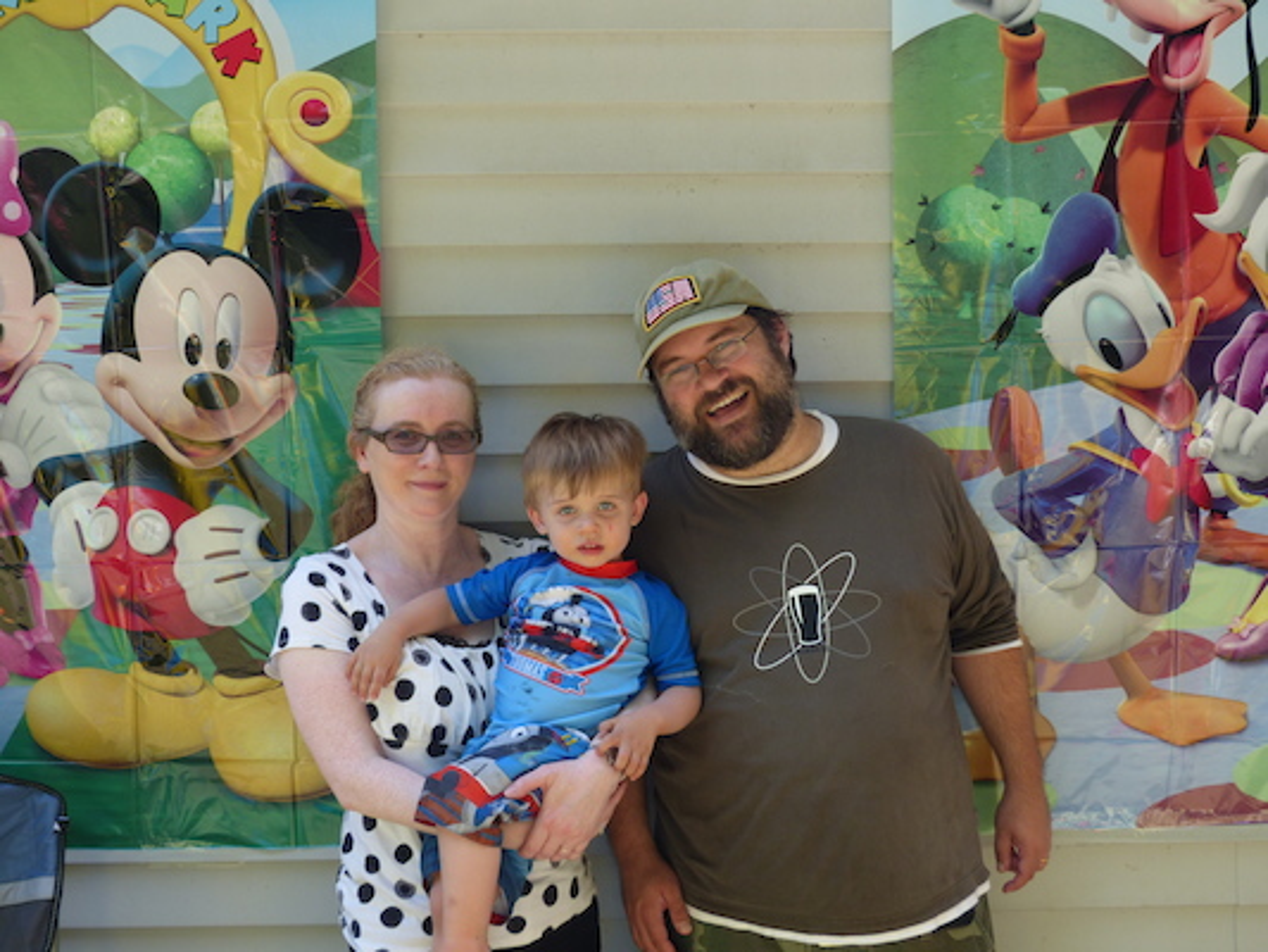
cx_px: 634
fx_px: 1612
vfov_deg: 32.9
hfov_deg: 42.9
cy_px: 476
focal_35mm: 44
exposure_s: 1/100
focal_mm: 7.8
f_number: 2.8
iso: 100
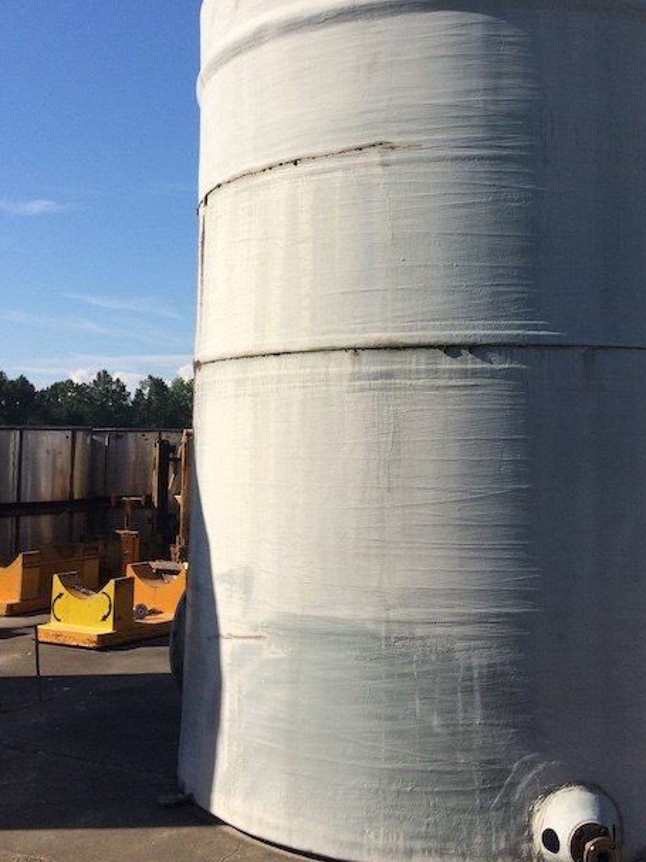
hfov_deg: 36.5
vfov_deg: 47.5
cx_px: 420
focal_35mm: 39
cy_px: 328
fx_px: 971
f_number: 2.2
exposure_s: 1/3425
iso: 32
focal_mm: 4.15
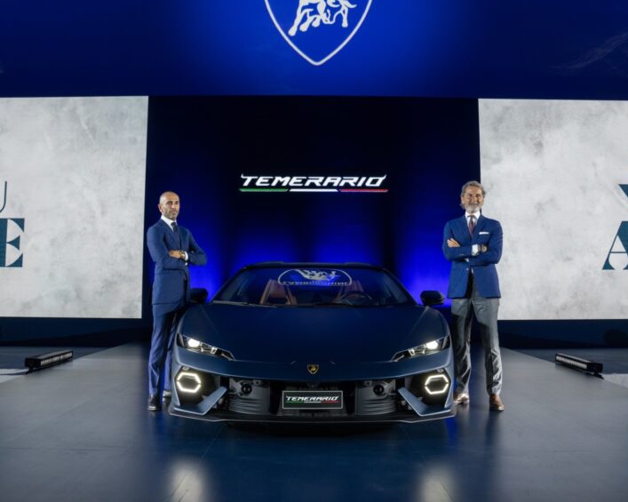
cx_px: 313
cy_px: 224
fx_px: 632
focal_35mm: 34
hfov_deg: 52.9
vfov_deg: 43.3
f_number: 7.1
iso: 1000
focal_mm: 25
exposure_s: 1/125
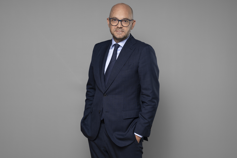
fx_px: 329
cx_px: 118
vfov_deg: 27.0
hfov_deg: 39.6
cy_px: 79
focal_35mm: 50
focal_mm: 50
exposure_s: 1/200
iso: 160
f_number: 4
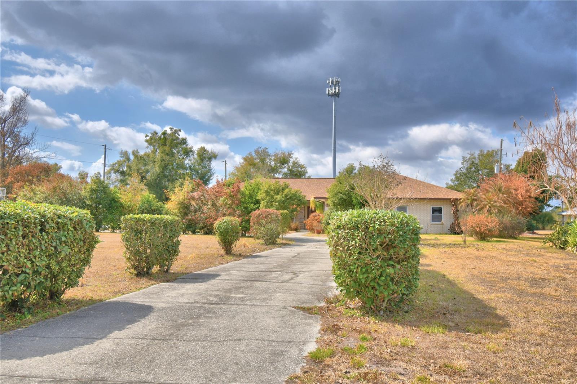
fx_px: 481
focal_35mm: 30
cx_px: 288
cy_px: 192
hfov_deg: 61.9
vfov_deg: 43.6
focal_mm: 20
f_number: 5.6
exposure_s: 1/1000
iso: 100
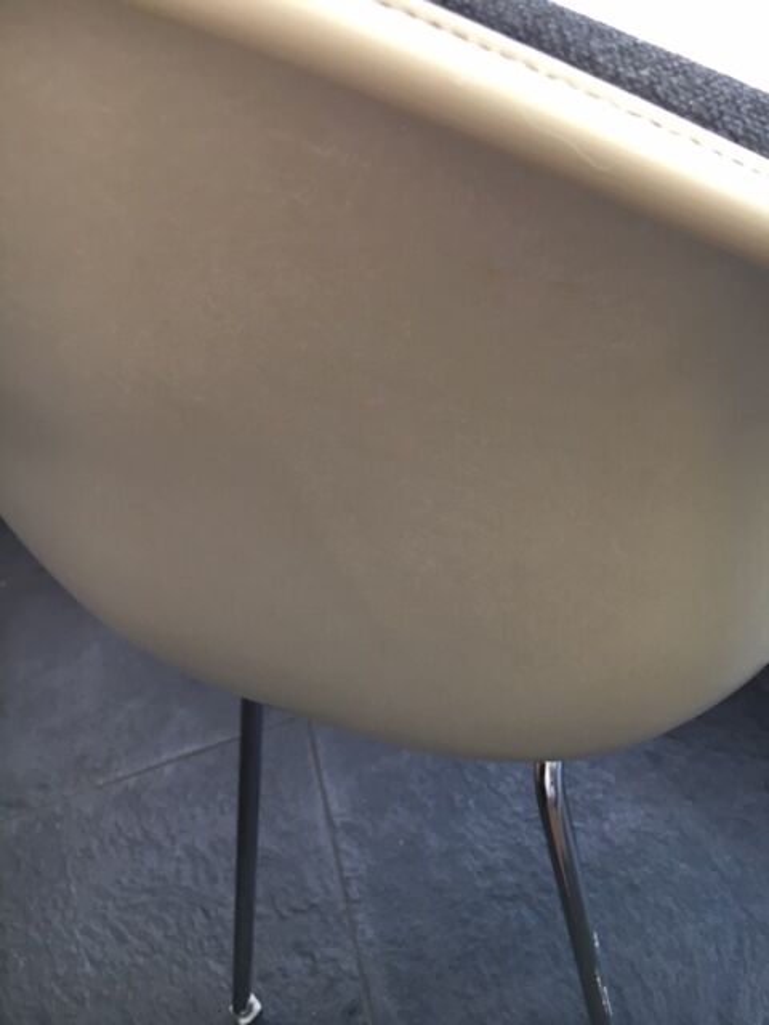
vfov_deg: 61.7
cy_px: 512
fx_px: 859
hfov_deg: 48.2
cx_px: 384
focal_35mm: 29
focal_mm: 4.15
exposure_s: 1/33
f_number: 2.2
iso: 100
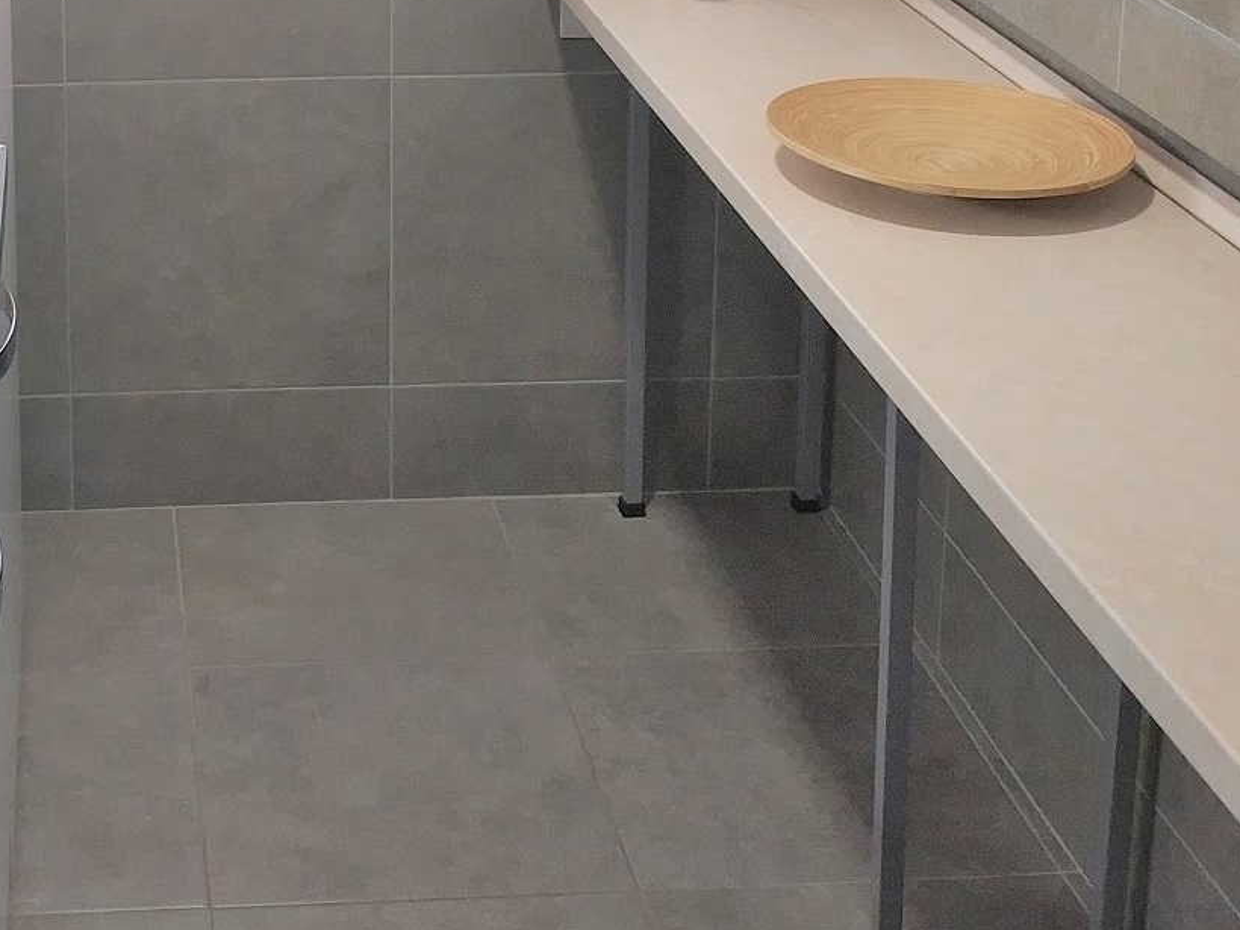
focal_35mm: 75
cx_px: 154
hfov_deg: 25.3
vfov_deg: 18.7
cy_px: -144
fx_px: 2686
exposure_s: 1/25
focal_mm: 4.5
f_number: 2
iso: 232
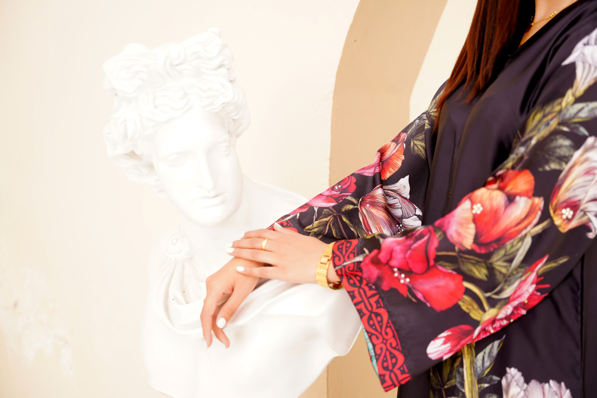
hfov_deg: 40.0
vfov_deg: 27.3
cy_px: 199
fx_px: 821
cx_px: 298
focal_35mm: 50
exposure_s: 1/125
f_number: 3.2
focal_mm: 49.5
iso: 125
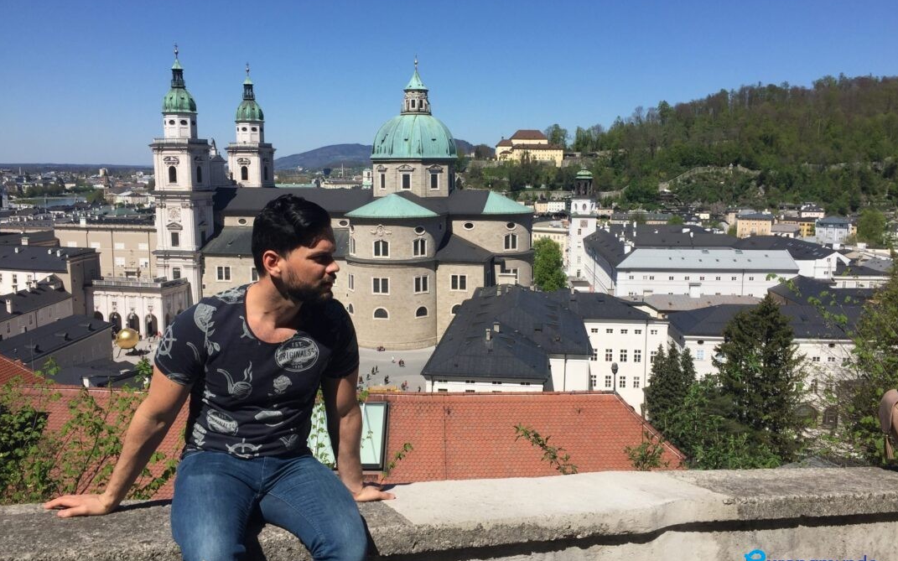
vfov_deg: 40.6
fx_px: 759
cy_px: 265
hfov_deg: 61.2
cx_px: 450
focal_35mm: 31
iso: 32
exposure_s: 1/3049
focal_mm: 4.15
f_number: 2.2
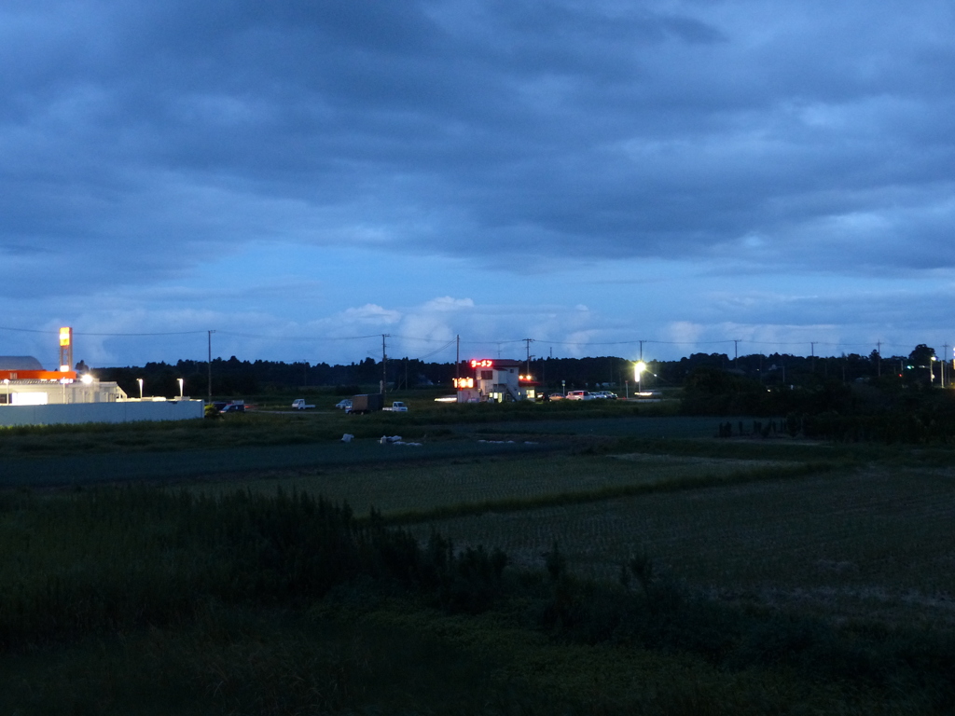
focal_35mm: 45
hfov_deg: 42.1
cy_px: 358
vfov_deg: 32.2
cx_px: 478
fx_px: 1241
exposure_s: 1/3.2
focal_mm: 8.1
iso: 400
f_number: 2.8
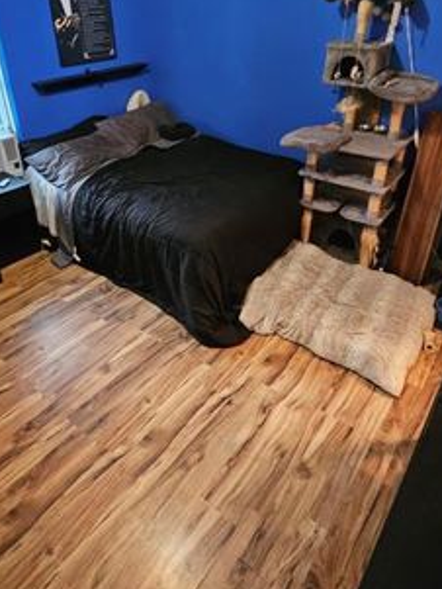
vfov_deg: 72.8
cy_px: 225
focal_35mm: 23
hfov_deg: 58.8
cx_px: 202
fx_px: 391
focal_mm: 2.2
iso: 1000
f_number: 2.2
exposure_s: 1/24
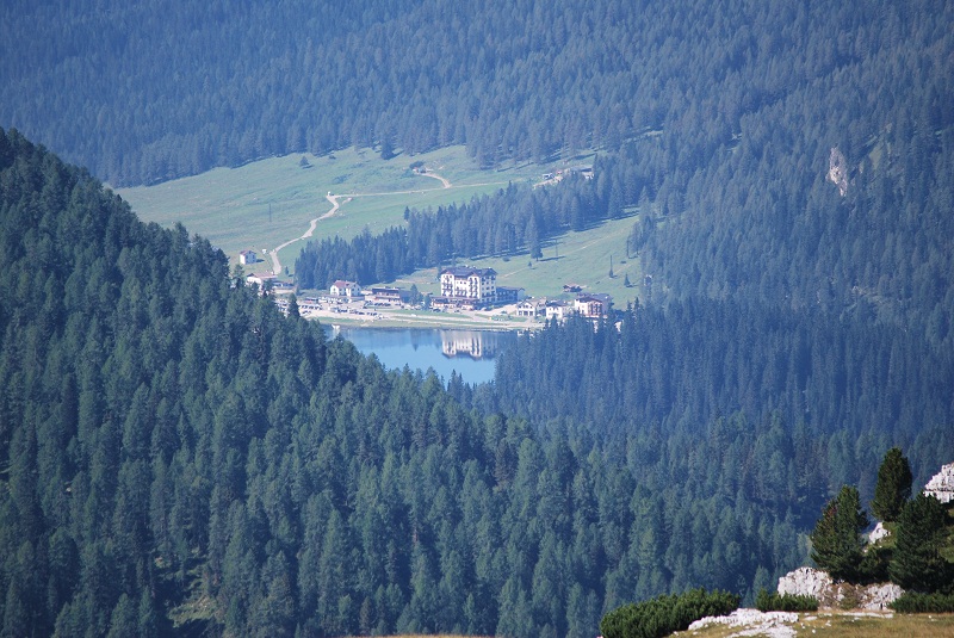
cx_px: 477
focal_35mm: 300
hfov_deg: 6.9
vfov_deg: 4.6
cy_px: 319
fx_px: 7957
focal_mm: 200
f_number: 5.6
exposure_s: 1/500
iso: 200
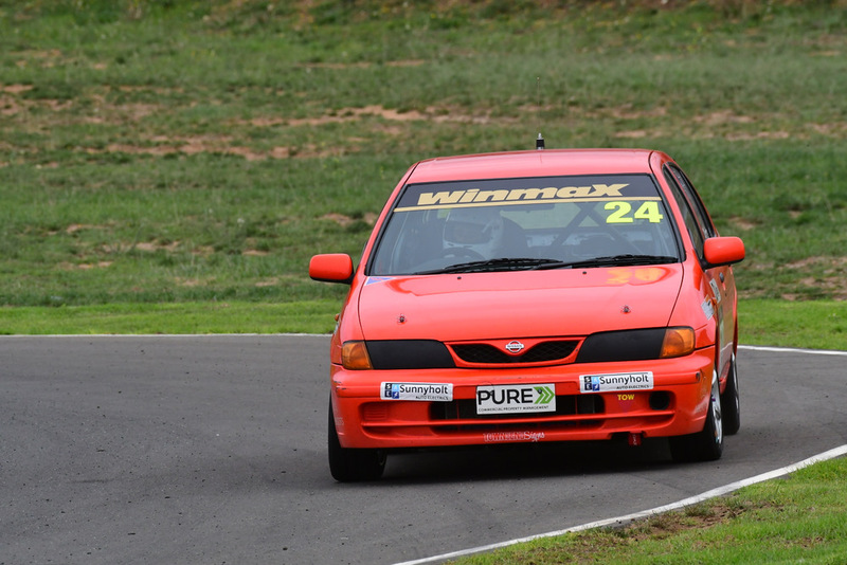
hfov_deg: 3.1
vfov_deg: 2.1
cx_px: 424
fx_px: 15533
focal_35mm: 660
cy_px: 282
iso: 800
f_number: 11
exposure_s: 1/640
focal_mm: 440
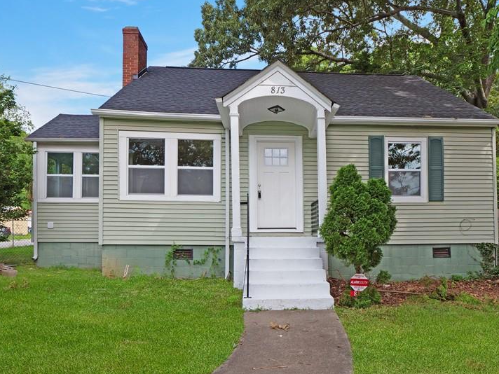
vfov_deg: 57.8
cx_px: 272
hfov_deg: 73.8
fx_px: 332
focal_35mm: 23
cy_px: 243
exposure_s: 1/320
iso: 200
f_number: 5
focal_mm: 8
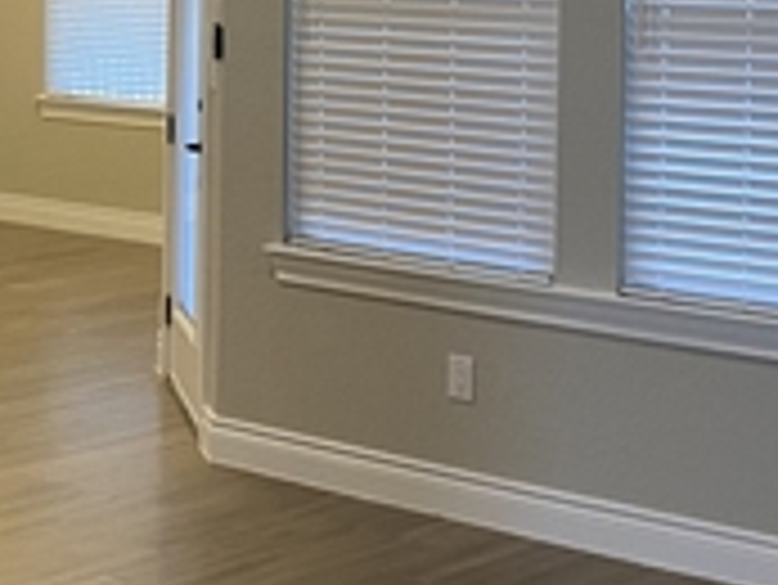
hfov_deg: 19.5
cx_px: -85
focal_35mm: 96
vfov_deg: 15.2
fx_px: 2159
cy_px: 18
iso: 125
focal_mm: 4.25
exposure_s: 1/60
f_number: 1.8
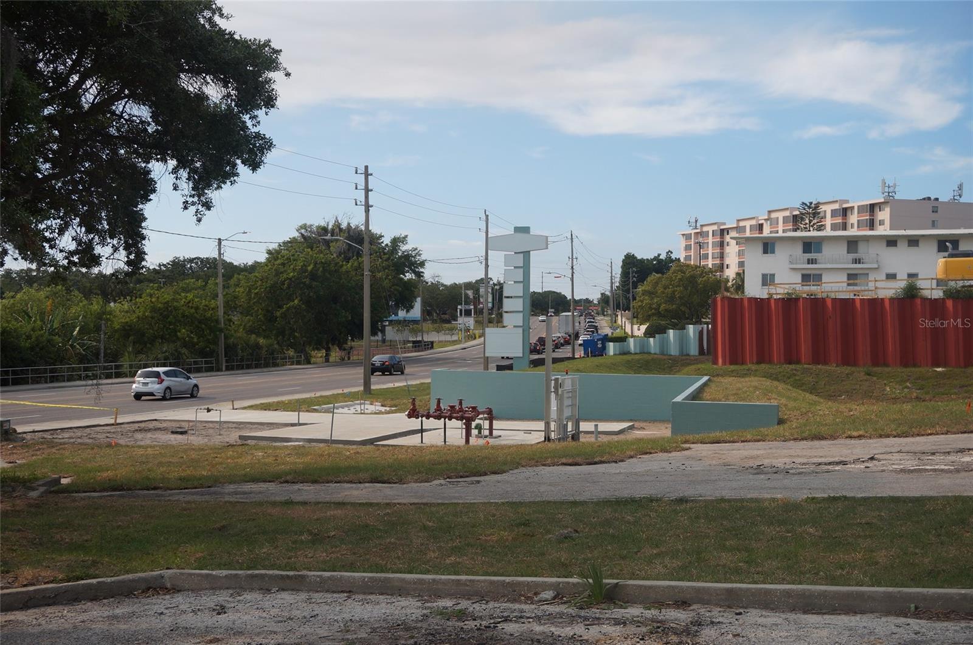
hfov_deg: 41.2
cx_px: 486
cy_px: 322
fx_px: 1295
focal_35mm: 48
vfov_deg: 28.0
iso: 200
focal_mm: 32
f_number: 5.6
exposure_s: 1/1000
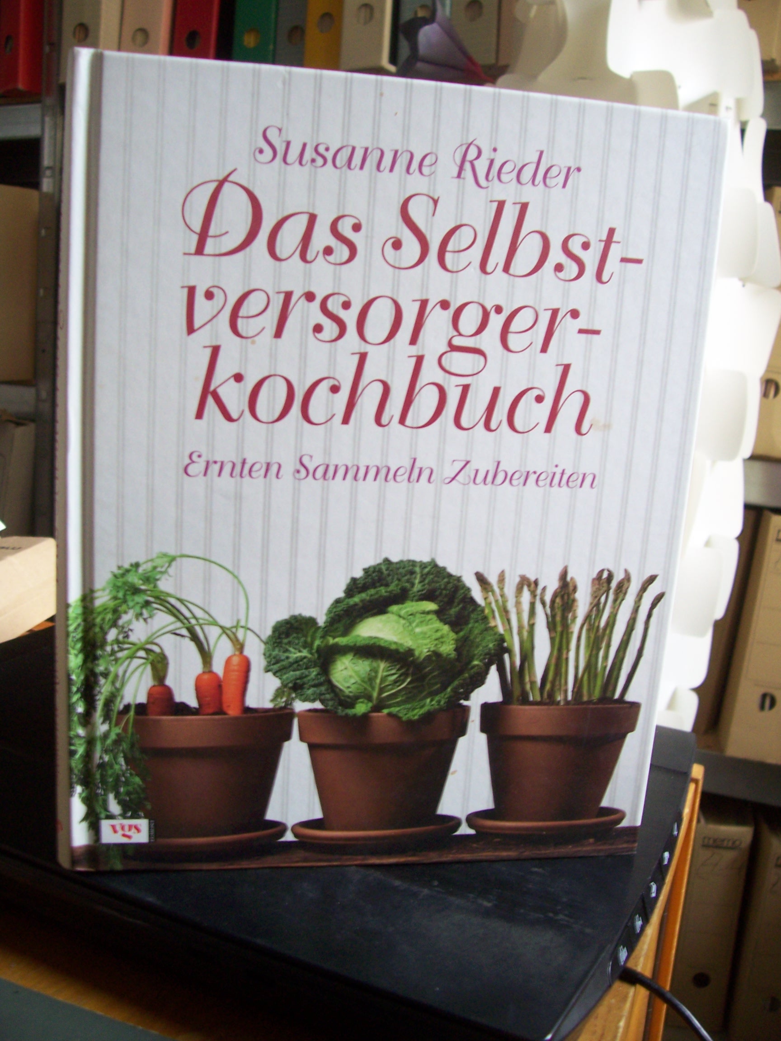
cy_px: 520
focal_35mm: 34
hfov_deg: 41.8
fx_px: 1023
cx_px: 390
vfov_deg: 54.0
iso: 160
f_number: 2.7
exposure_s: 1/8
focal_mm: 5.6
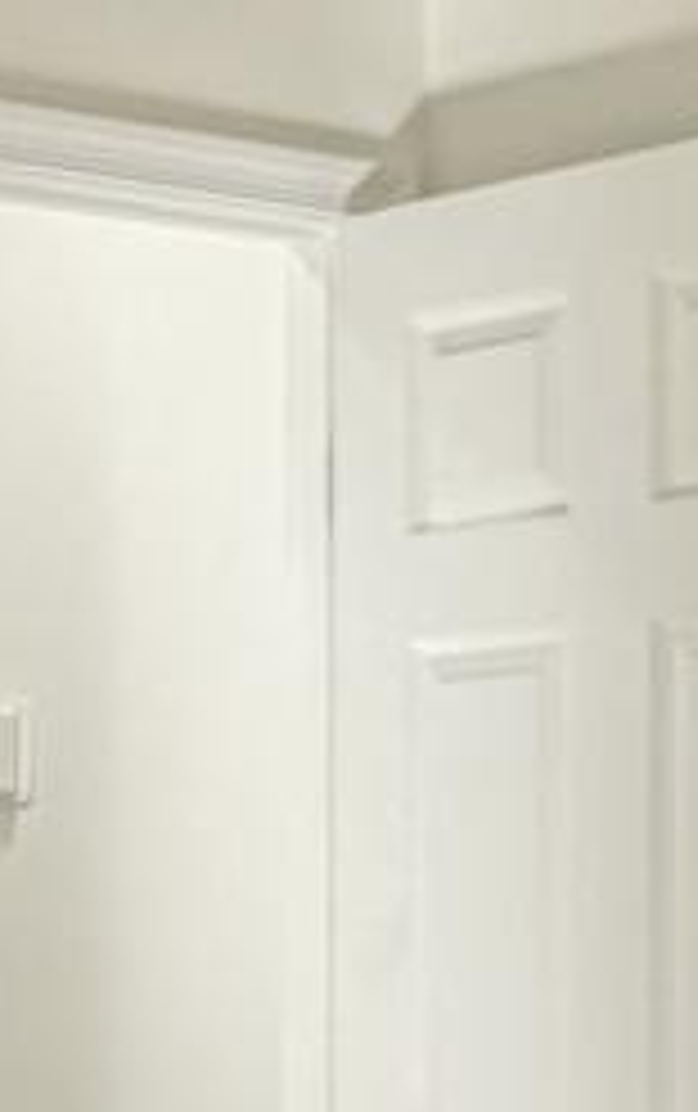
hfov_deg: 9.7
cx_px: 243
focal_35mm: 135
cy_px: 1164
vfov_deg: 15.1
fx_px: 4097
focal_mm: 16
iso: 1250
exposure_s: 1/60
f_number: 8
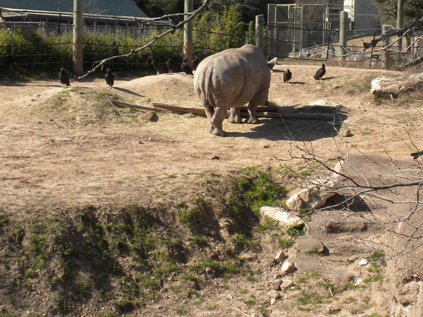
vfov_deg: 20.8
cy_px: 70
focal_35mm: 70
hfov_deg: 27.8
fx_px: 855
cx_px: 234
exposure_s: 1/85.7
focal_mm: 6.6
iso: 64
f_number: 10
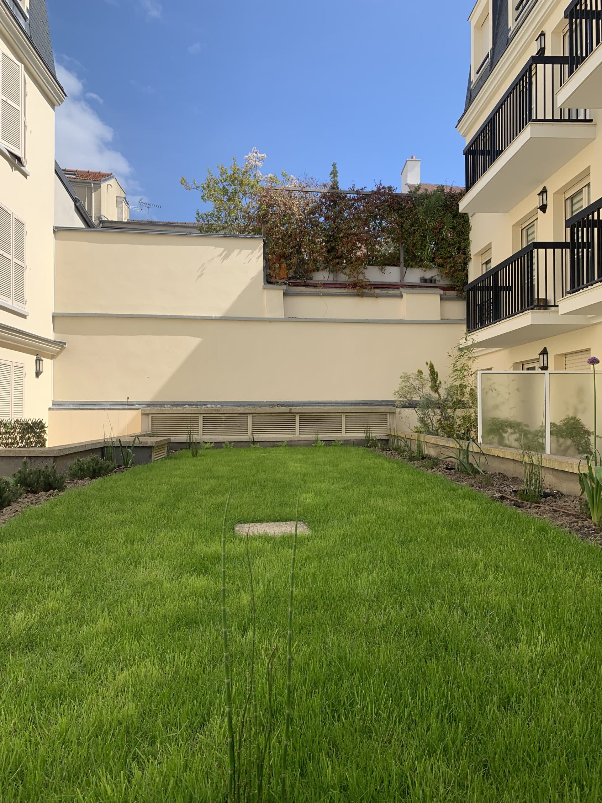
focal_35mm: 26
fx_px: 603
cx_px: 301
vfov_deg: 67.3
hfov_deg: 53.1
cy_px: 402
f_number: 1.8
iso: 25
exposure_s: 1/1748
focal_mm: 4.25
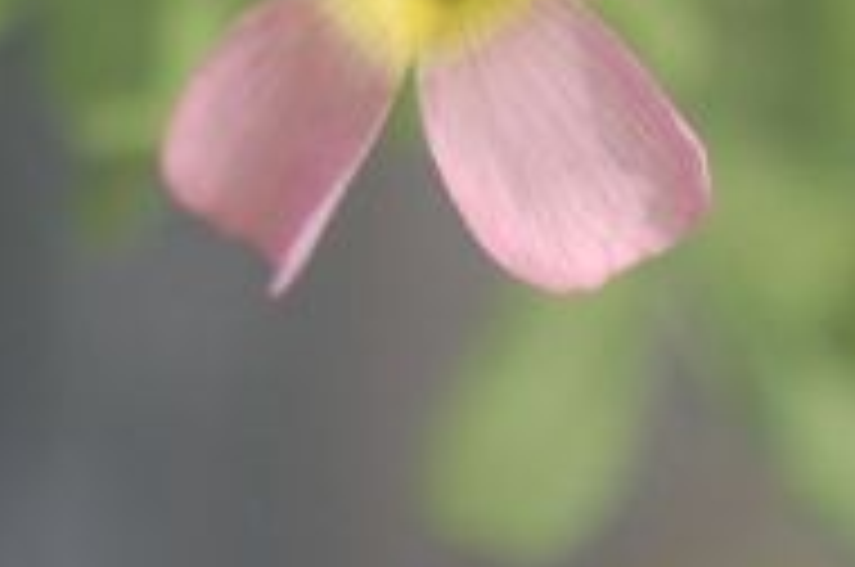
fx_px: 8441
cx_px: 504
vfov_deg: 3.8
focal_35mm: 356
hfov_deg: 5.8
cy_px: -119
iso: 400
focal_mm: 90
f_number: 4
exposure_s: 1/250
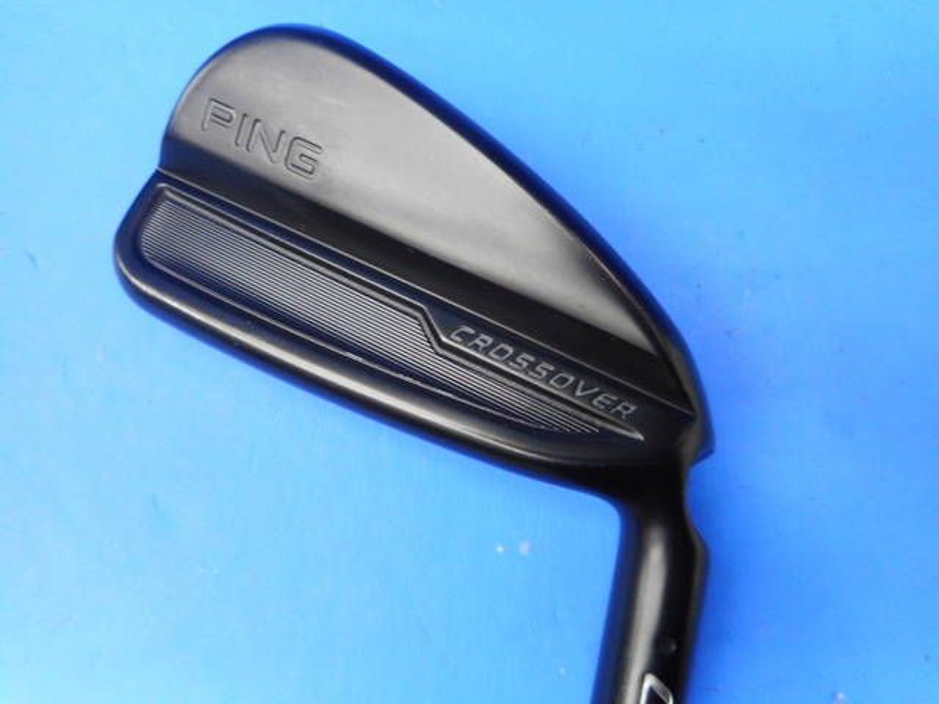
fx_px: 678
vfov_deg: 54.9
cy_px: 352
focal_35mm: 25
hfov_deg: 69.4
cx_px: 470
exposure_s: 1/30
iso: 220
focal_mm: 4.5
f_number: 3.7
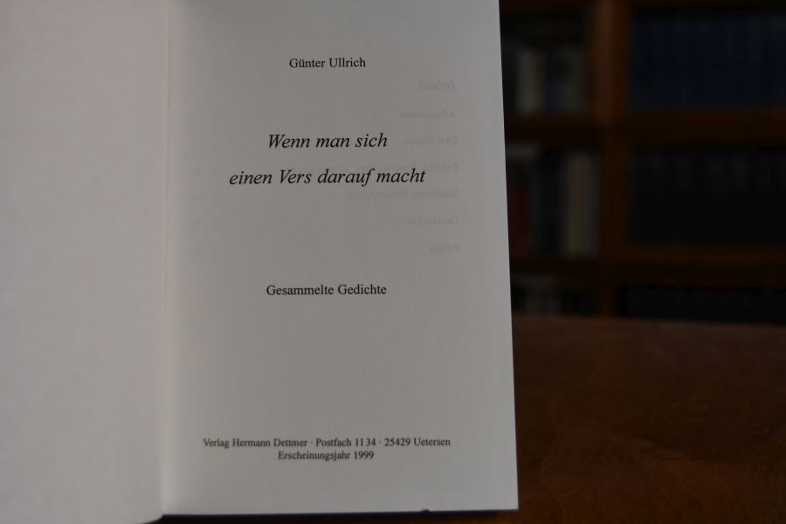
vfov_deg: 29.2
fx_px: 1004
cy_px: 262
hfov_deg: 42.7
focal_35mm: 46
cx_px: 393
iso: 400
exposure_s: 1/250
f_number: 5
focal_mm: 31
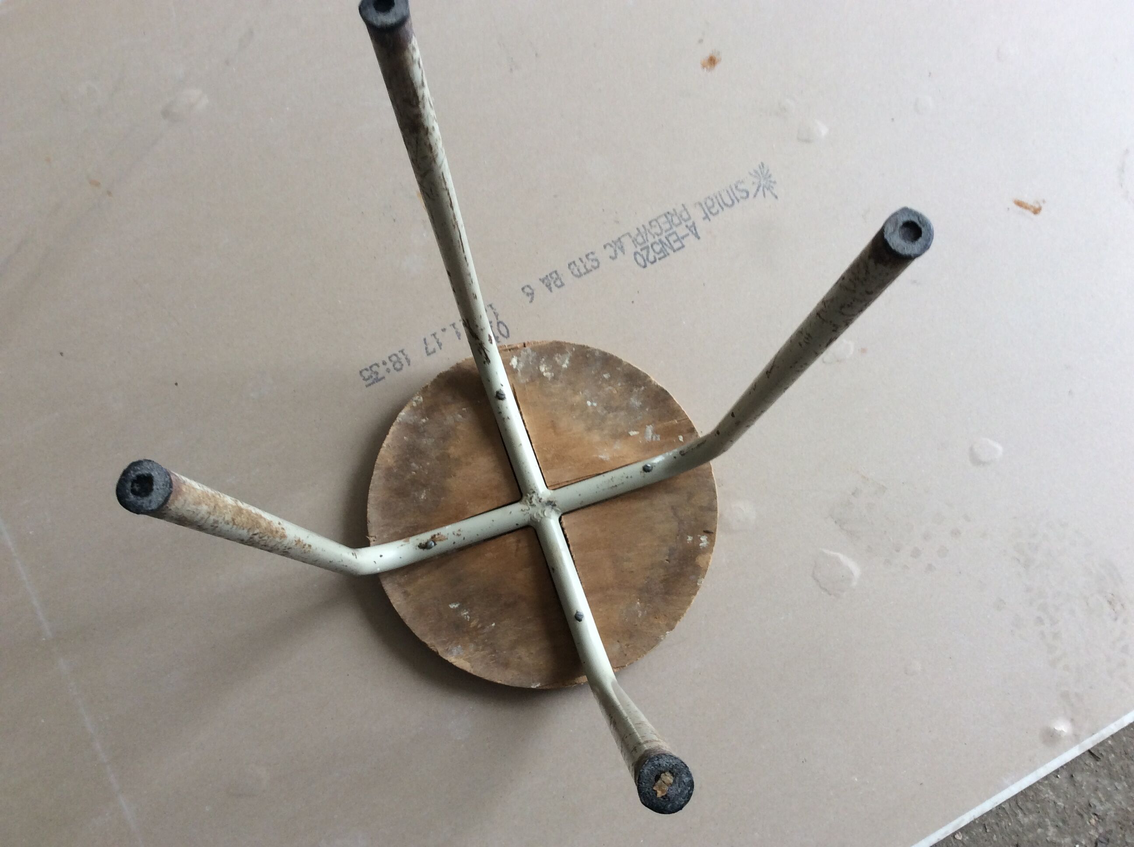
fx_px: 1047
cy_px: 424
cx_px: 567
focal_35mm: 32
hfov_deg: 56.9
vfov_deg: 44.1
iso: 40
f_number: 2.4
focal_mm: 3.3
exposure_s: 1/33
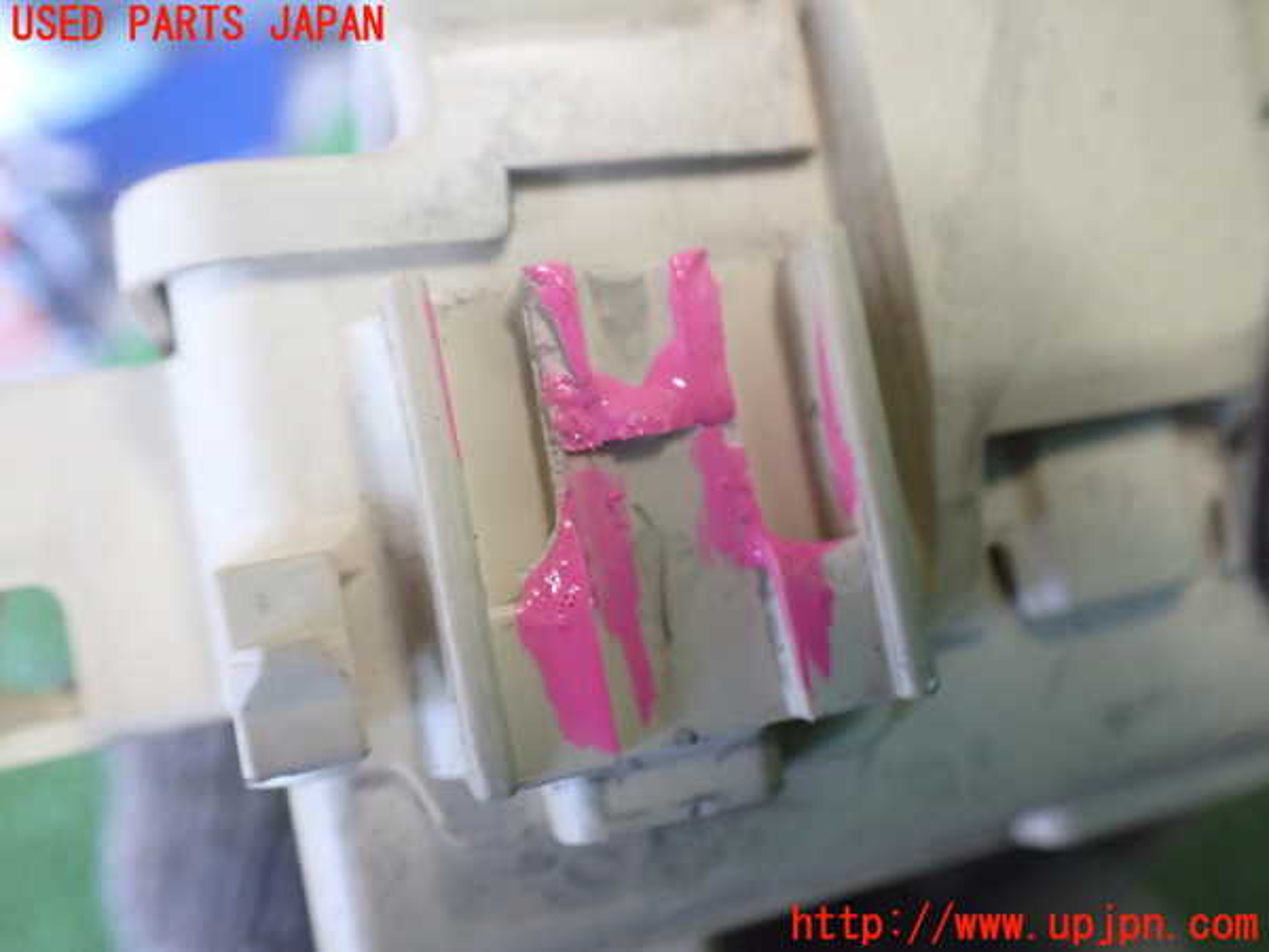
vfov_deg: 46.8
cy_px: 476
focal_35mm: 30
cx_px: 634
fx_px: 1100
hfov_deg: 60.0
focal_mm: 5.4
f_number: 2.3
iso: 800
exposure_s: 1/100
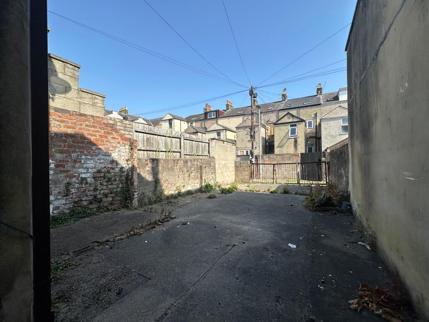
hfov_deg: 102.1
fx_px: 174
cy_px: 161
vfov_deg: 85.7
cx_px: 214
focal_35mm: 14
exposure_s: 1/1453
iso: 50
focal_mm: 2.22
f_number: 2.2
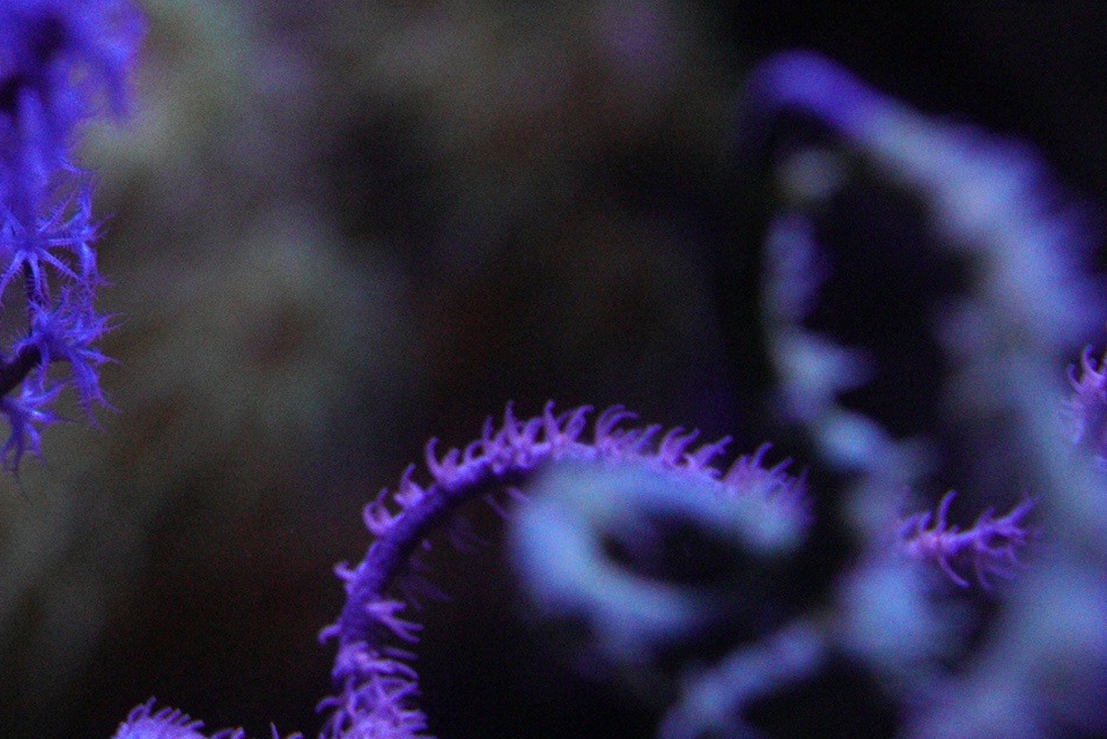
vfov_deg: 6.0
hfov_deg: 9.0
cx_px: 363
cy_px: 615
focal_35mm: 228
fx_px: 7014
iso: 6400
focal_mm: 90
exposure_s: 1/161
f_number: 5
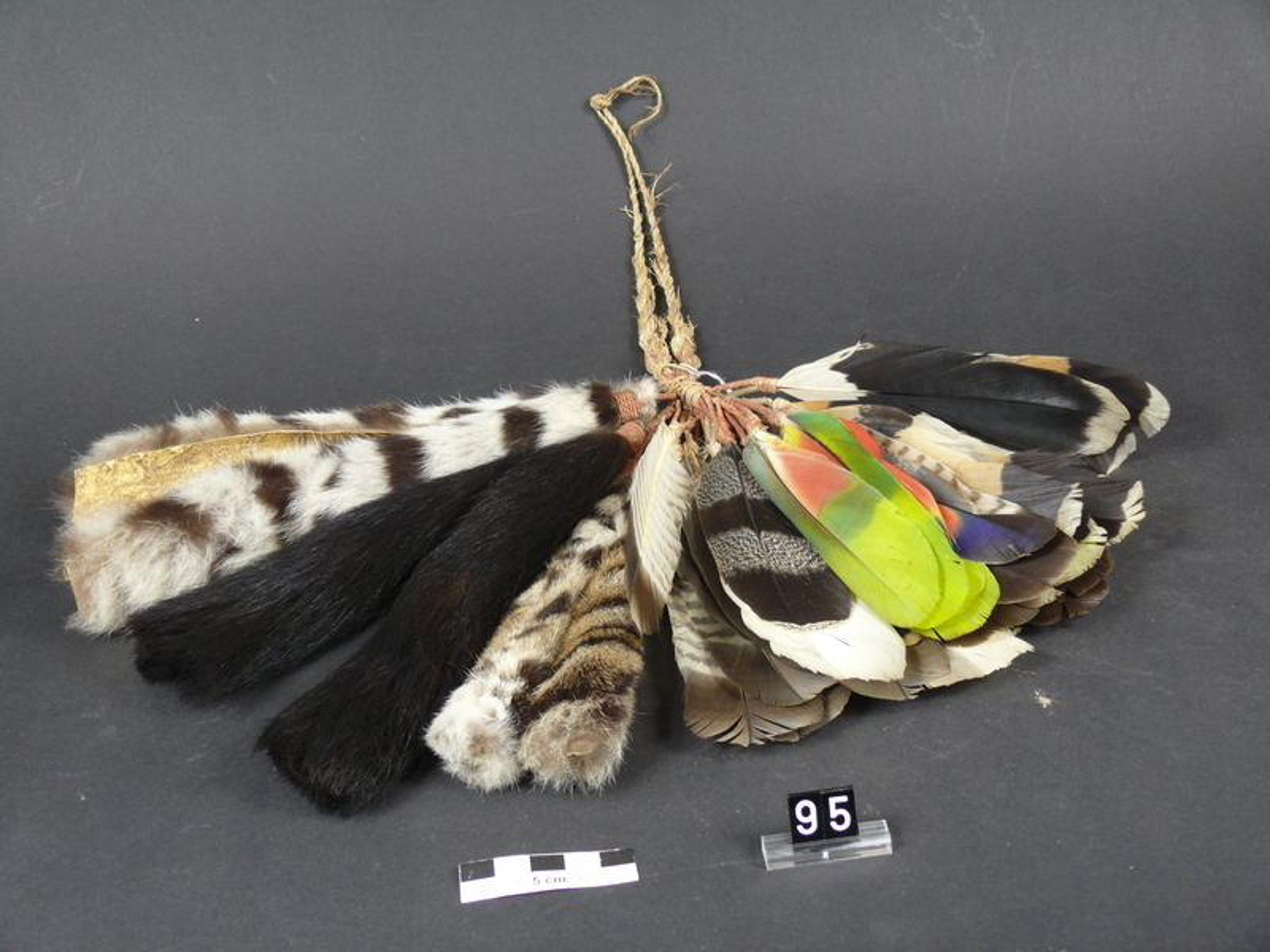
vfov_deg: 26.1
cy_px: 476
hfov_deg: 34.3
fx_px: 2055
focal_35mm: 56
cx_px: 635
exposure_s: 1/25
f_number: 3.2
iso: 200
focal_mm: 11.8
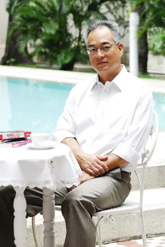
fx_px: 947
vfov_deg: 14.9
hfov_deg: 10.0
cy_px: 124
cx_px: 82
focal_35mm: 138
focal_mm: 92
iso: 400
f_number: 6.3
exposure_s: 1/100
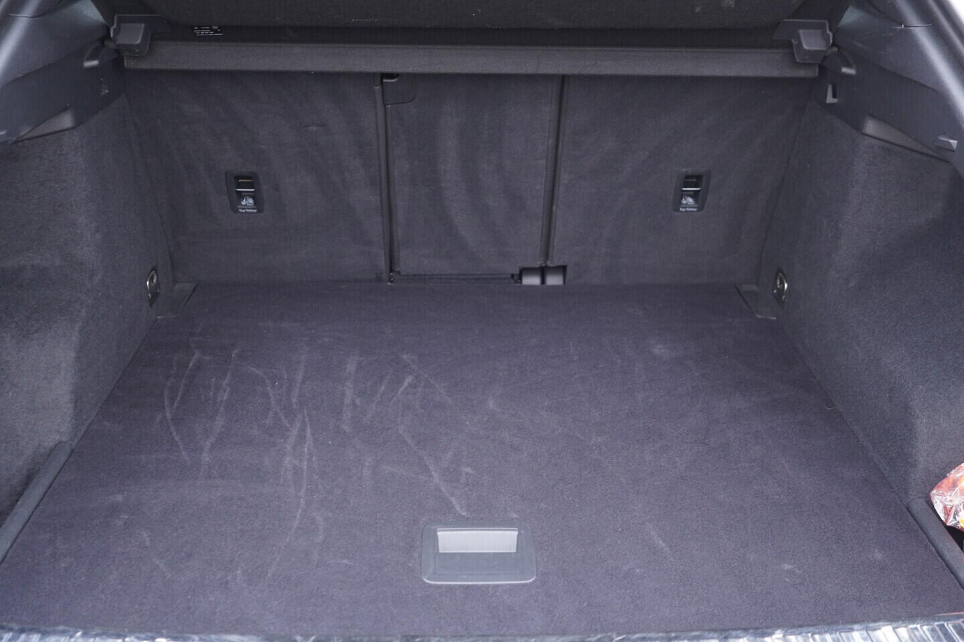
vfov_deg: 36.9
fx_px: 964
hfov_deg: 53.1
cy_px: 321
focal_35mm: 36
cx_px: 482
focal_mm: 24
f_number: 2.8
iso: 640
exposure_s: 1/40
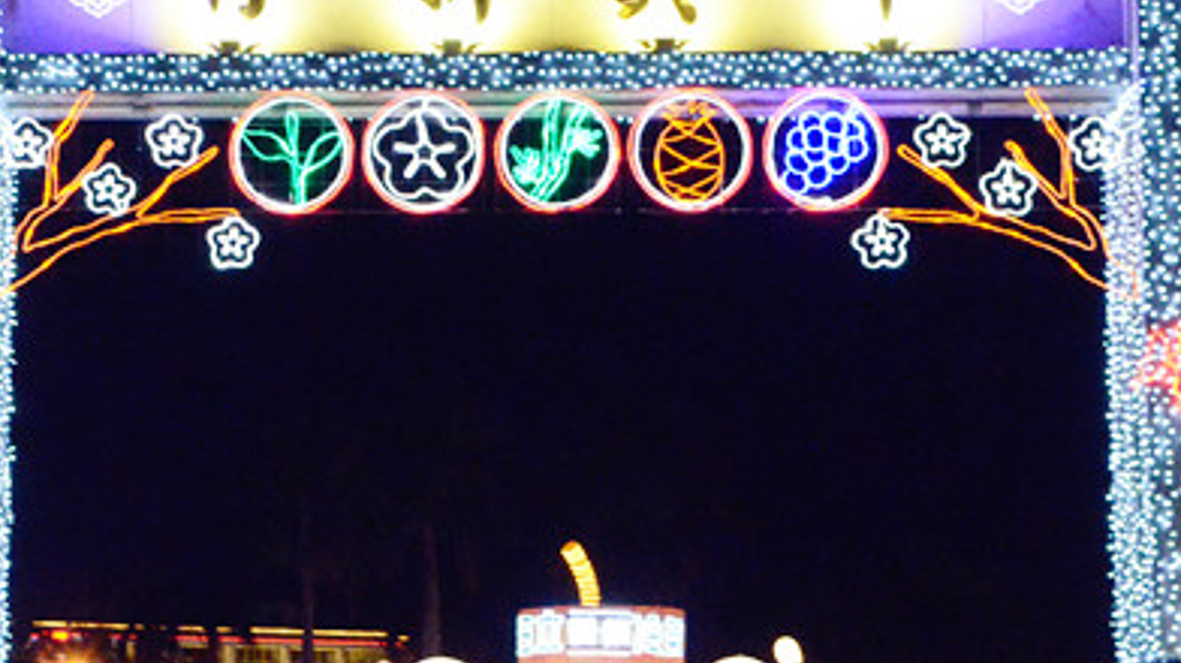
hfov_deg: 16.7
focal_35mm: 128
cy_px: 261
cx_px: 446
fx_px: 4006
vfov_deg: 9.5
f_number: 8
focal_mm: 40
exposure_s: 1/40
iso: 6400
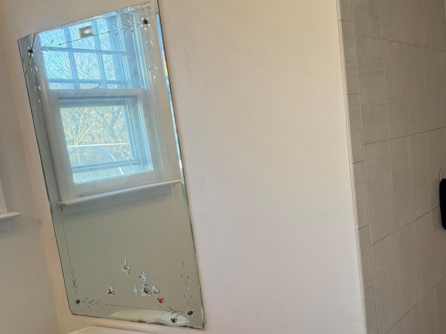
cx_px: 292
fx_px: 554
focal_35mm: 43
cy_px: 233
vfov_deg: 33.2
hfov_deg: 43.3
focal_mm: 6.76
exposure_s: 1/142
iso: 200
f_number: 1.78
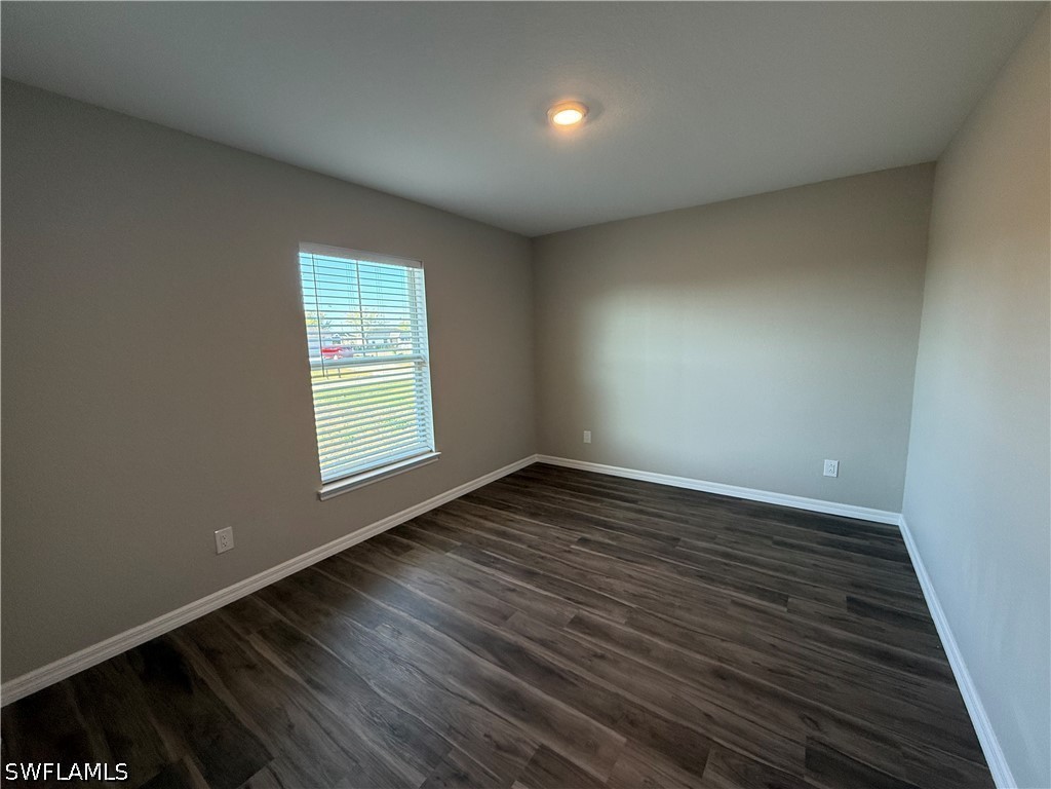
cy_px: 394
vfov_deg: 85.7
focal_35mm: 14
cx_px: 526
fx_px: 425
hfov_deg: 102.1
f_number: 2.2
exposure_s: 1/120
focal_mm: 2.22
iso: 200
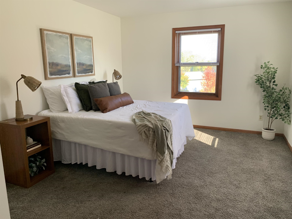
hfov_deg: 67.3
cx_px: 146
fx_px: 219
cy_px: 110
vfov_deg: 53.1
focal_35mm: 26
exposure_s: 1/121
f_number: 1.8
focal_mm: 4.25
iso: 80
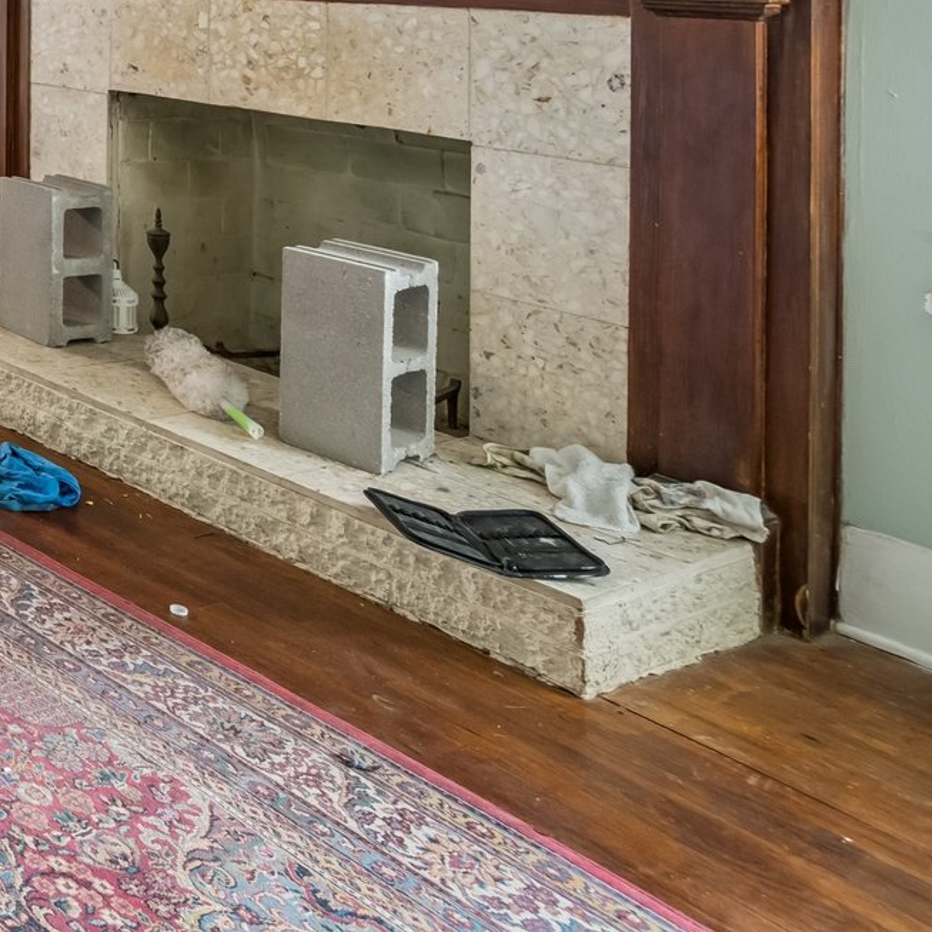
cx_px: -520
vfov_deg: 36.7
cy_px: -41
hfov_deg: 26.9
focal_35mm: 40
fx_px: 1218
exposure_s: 1/6
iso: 200
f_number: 6.3
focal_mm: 10
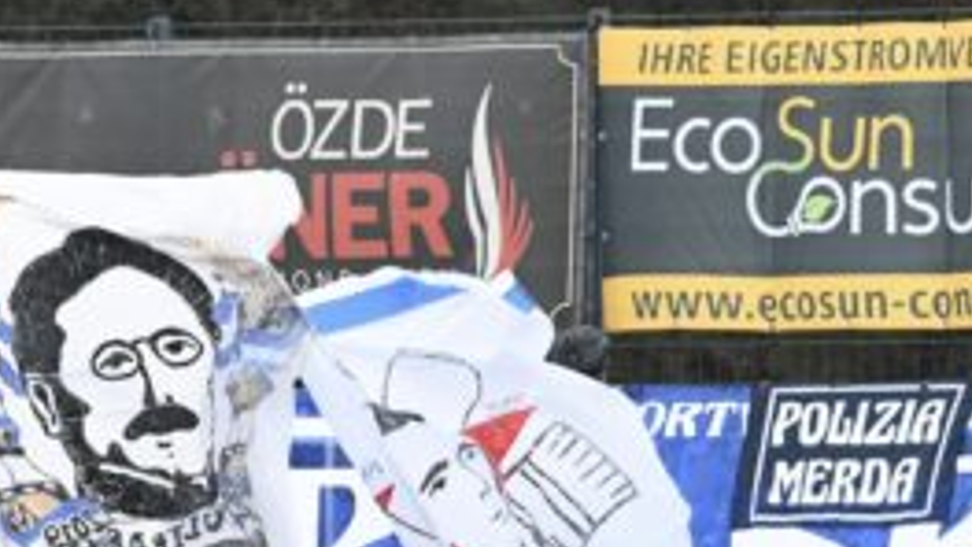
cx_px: -48
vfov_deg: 1.6
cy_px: 1085
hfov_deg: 2.9
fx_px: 19487
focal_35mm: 756
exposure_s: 1/1600
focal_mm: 185
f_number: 7.1
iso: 4000
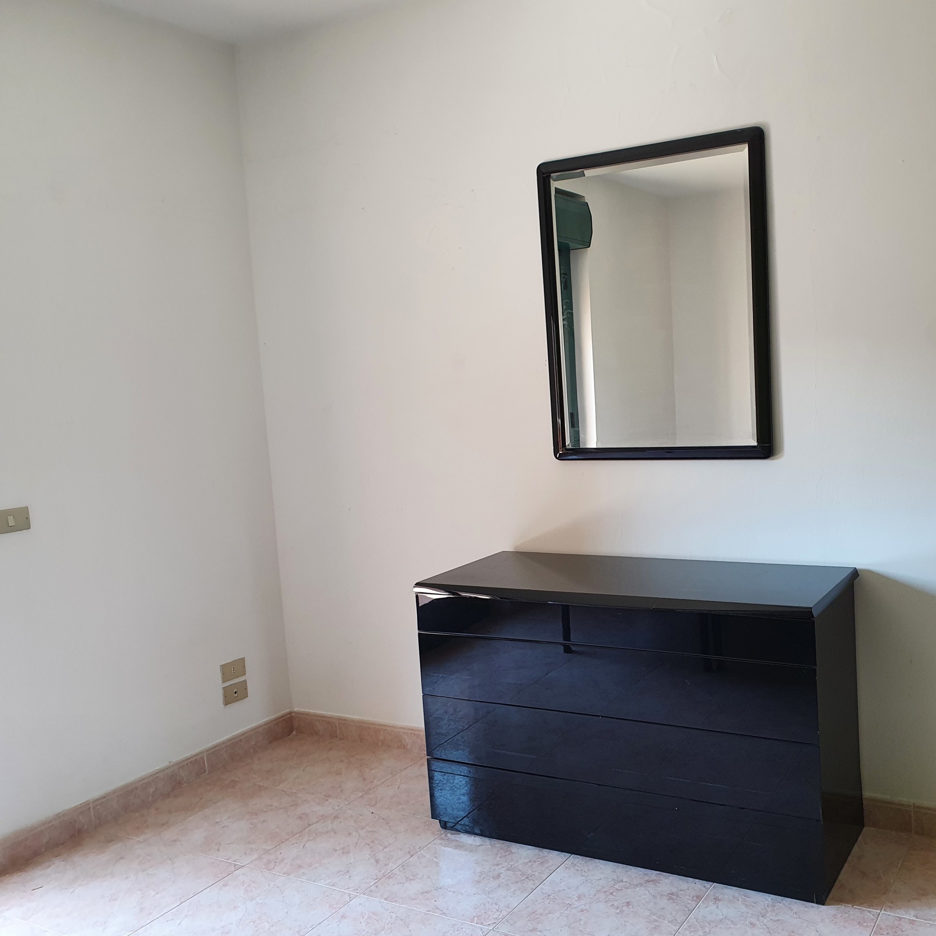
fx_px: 948
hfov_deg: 51.6
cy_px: 471
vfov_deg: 52.5
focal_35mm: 31
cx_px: 621
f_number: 2.4
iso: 160
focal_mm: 4.32
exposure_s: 1/100
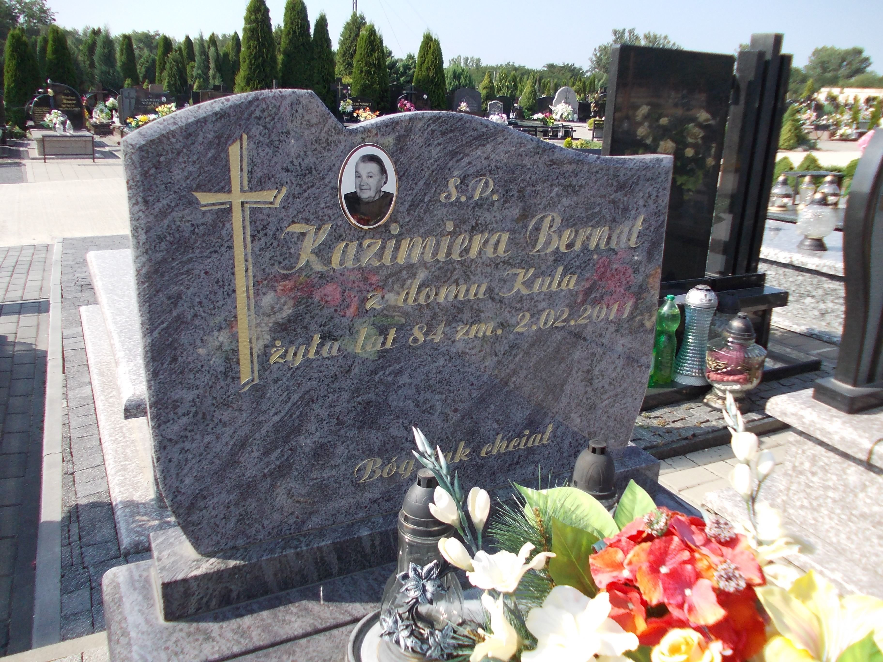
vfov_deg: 49.7
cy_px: 331
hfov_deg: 63.4
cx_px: 442
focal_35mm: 28
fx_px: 714
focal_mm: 4
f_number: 5.4
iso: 80
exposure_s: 1/160
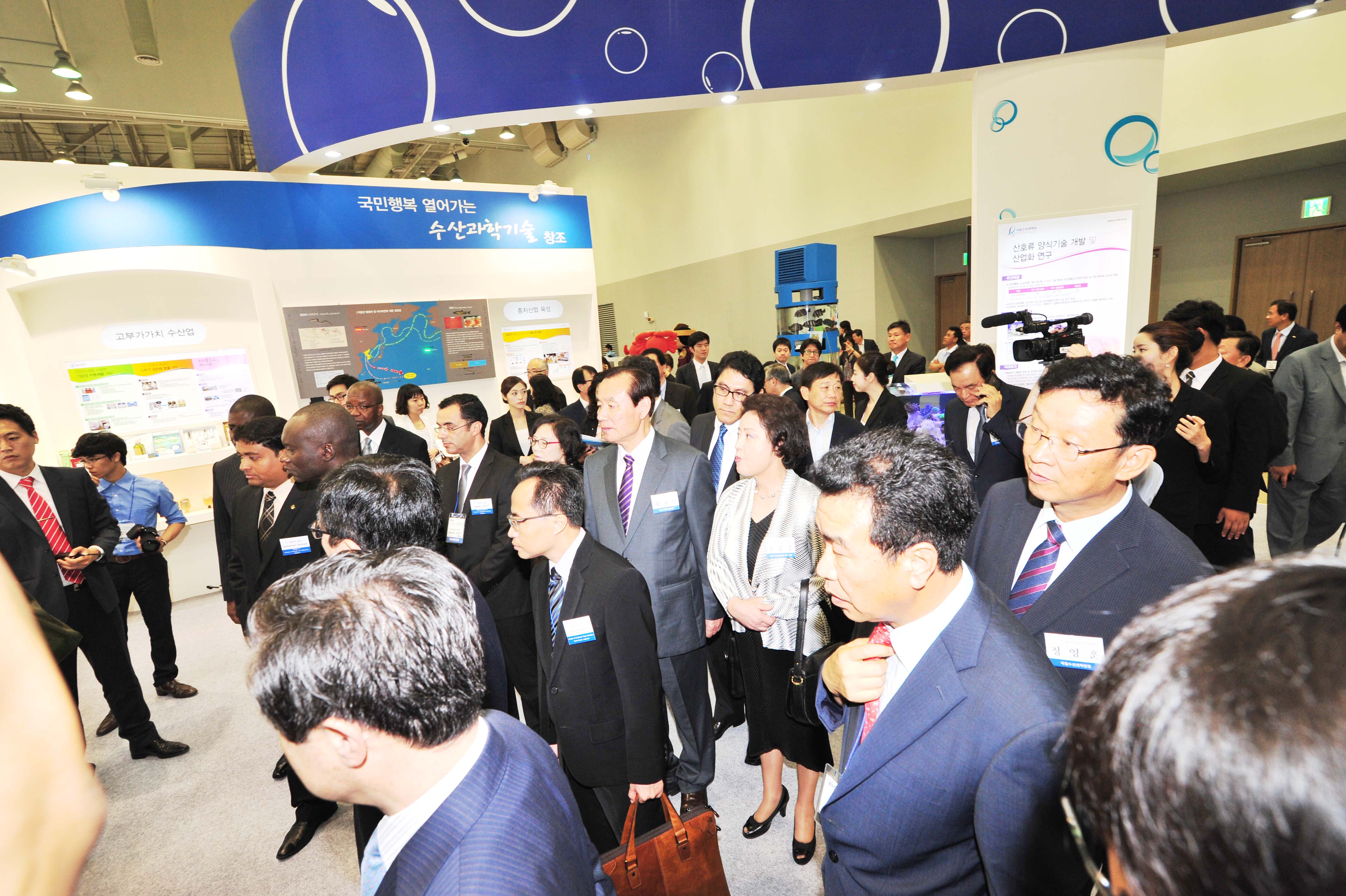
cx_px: 673
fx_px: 598
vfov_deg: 73.7
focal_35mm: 16
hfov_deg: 96.8
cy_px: 448
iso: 1000
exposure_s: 1/125
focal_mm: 16
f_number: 6.3
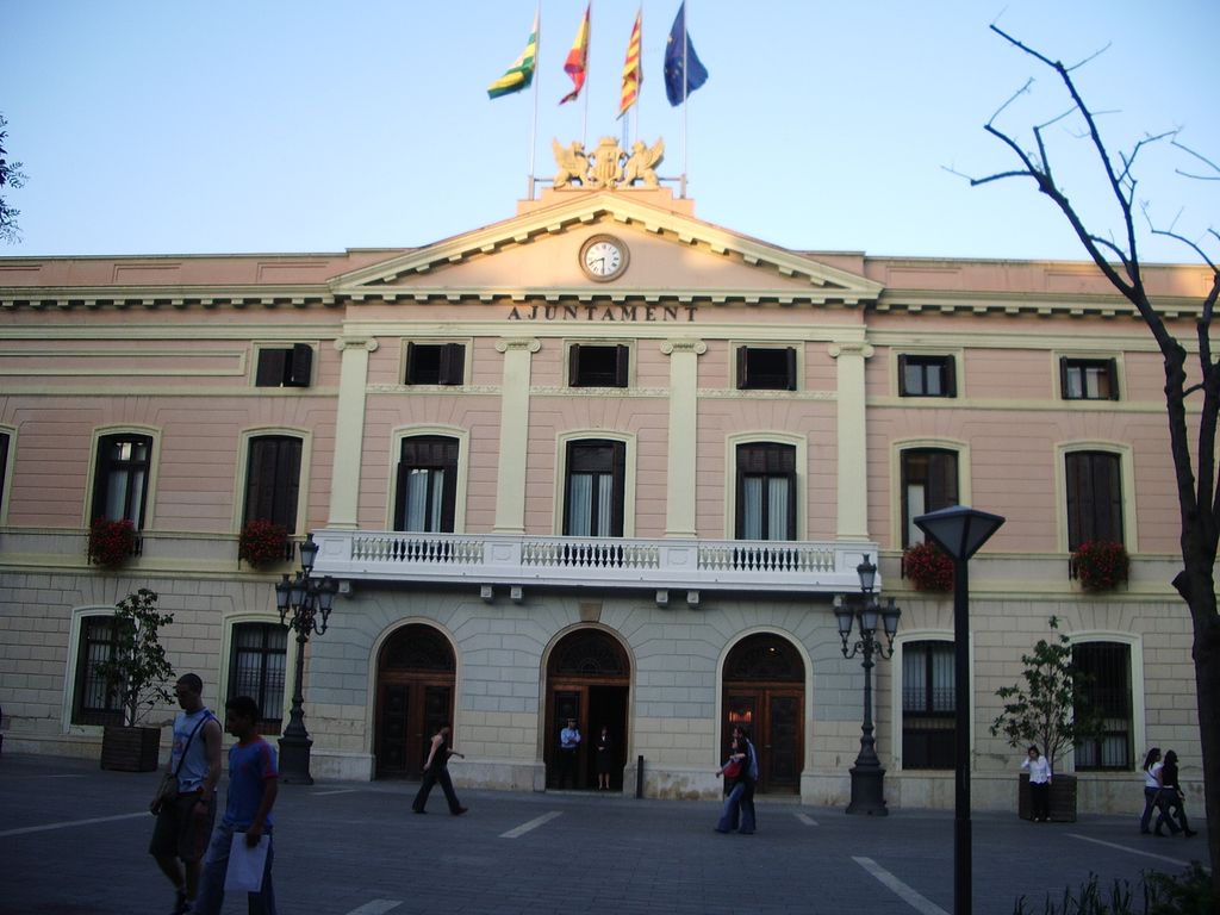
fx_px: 1234
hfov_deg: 52.6
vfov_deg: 40.7
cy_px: 458
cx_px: 610
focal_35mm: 35
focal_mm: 5.8
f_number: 2.6
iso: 50
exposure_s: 1/100
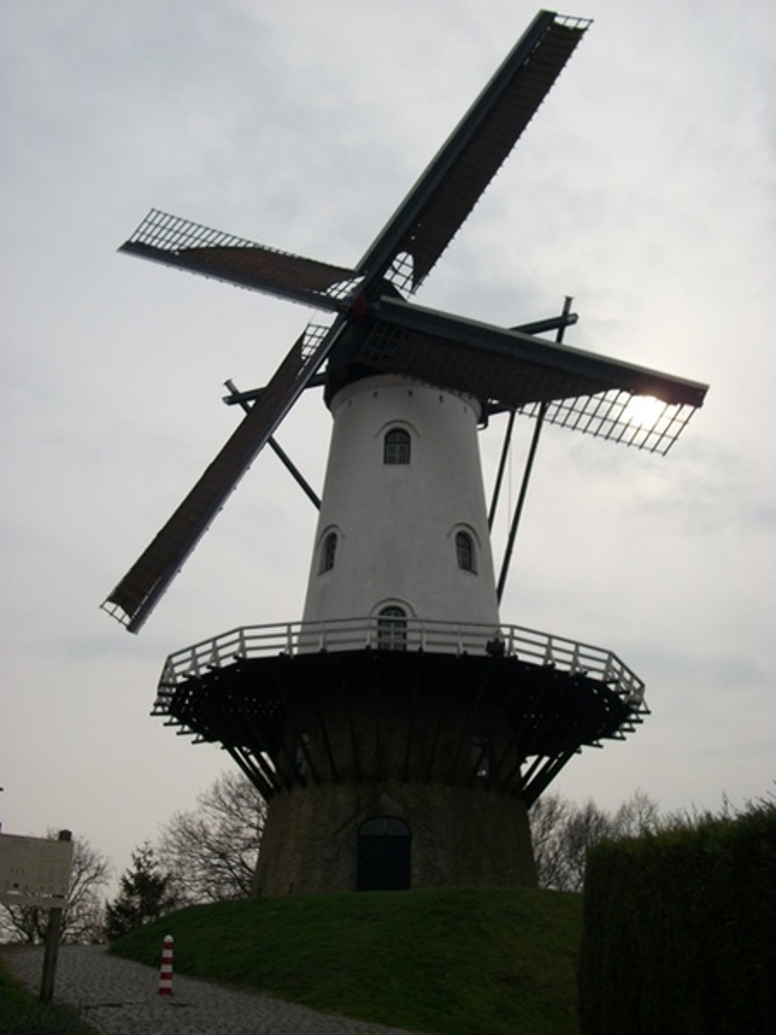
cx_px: 388
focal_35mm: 40
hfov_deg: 36.0
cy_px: 518
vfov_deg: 46.8
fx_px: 1196
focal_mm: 7.1
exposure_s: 1/250
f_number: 9.9
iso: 80
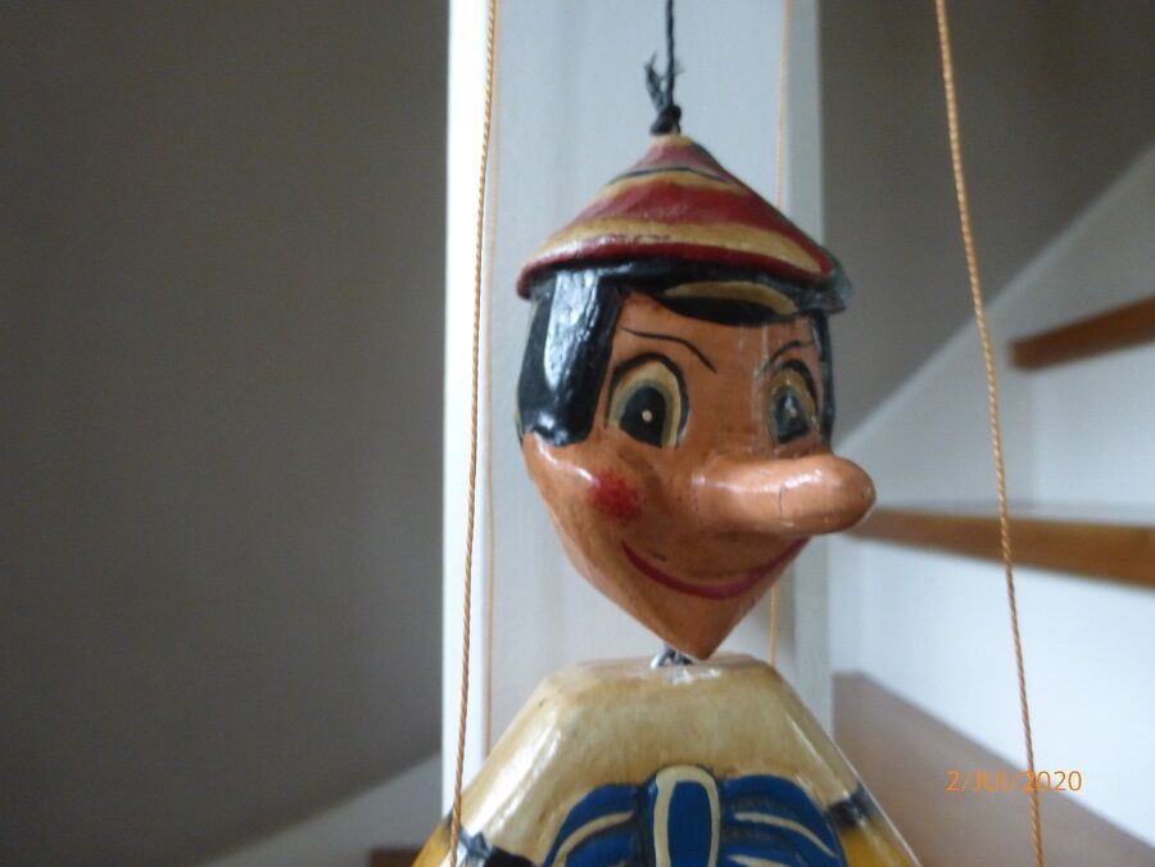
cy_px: 434
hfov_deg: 69.4
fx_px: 834
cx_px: 578
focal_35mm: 25
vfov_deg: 54.9
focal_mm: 4.3
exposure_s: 1/50
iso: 400
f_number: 3.3
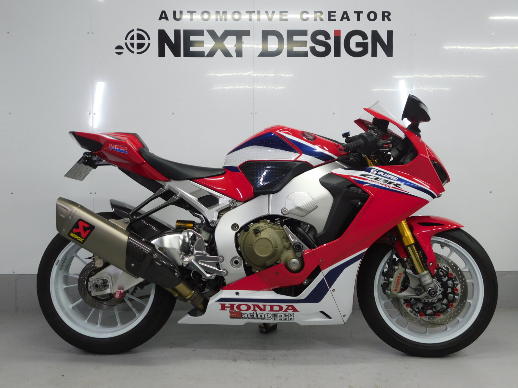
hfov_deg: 51.4
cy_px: 194
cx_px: 259
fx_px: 539
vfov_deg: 39.7
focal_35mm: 36
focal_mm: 6.3
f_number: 3.5
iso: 125
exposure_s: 1/30
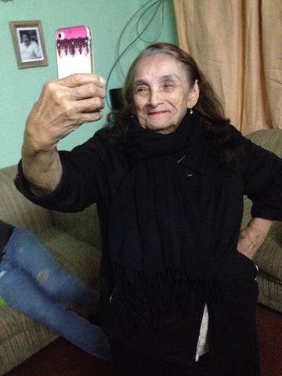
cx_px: 141
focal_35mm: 35
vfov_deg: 52.6
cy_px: 188
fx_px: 380
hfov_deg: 40.7
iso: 800
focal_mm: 4.28
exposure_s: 1/15
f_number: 2.4
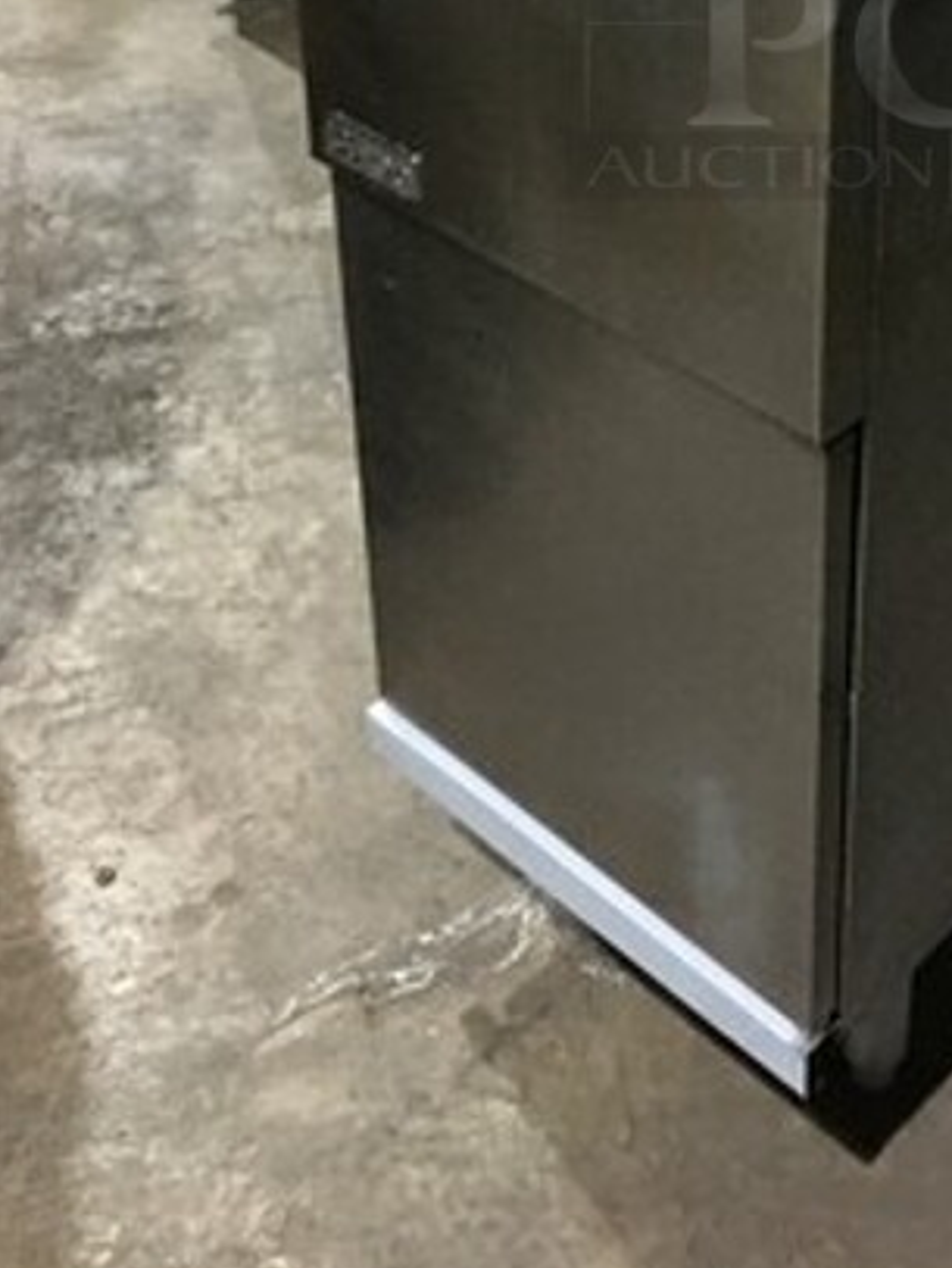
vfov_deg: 31.1
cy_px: 36
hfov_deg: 24.3
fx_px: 2125
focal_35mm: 58
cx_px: 915
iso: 80
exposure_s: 1/4
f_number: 2.2
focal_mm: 4.15
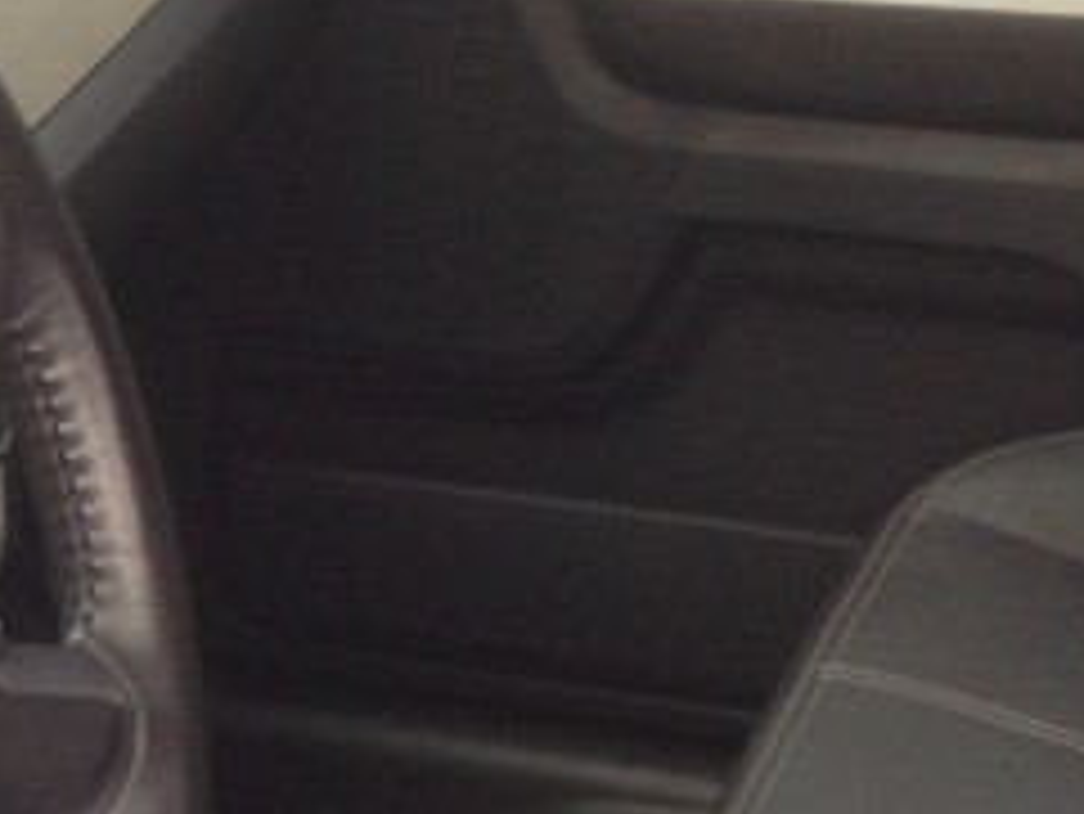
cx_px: -373
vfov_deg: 10.4
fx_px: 4386
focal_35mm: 140
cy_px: 962
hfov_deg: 13.5
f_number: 2.4
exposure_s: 1/60
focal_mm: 4.13
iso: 50
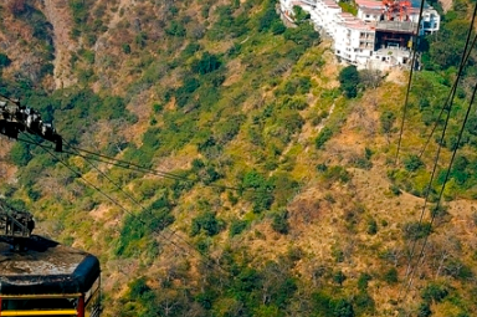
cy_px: 188
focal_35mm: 157
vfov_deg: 8.7
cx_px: 203
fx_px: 2077
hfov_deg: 13.1
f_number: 6.7
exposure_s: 1/750
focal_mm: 55
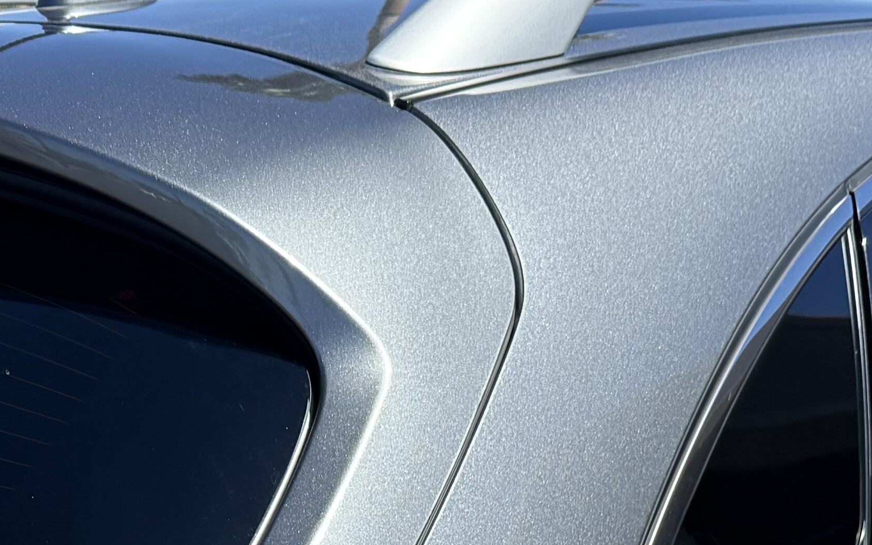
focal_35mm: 87
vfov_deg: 13.3
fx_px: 2068
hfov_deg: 23.7
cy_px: 1026
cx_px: 294
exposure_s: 1/3145
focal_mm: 6.76
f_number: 1.78
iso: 100
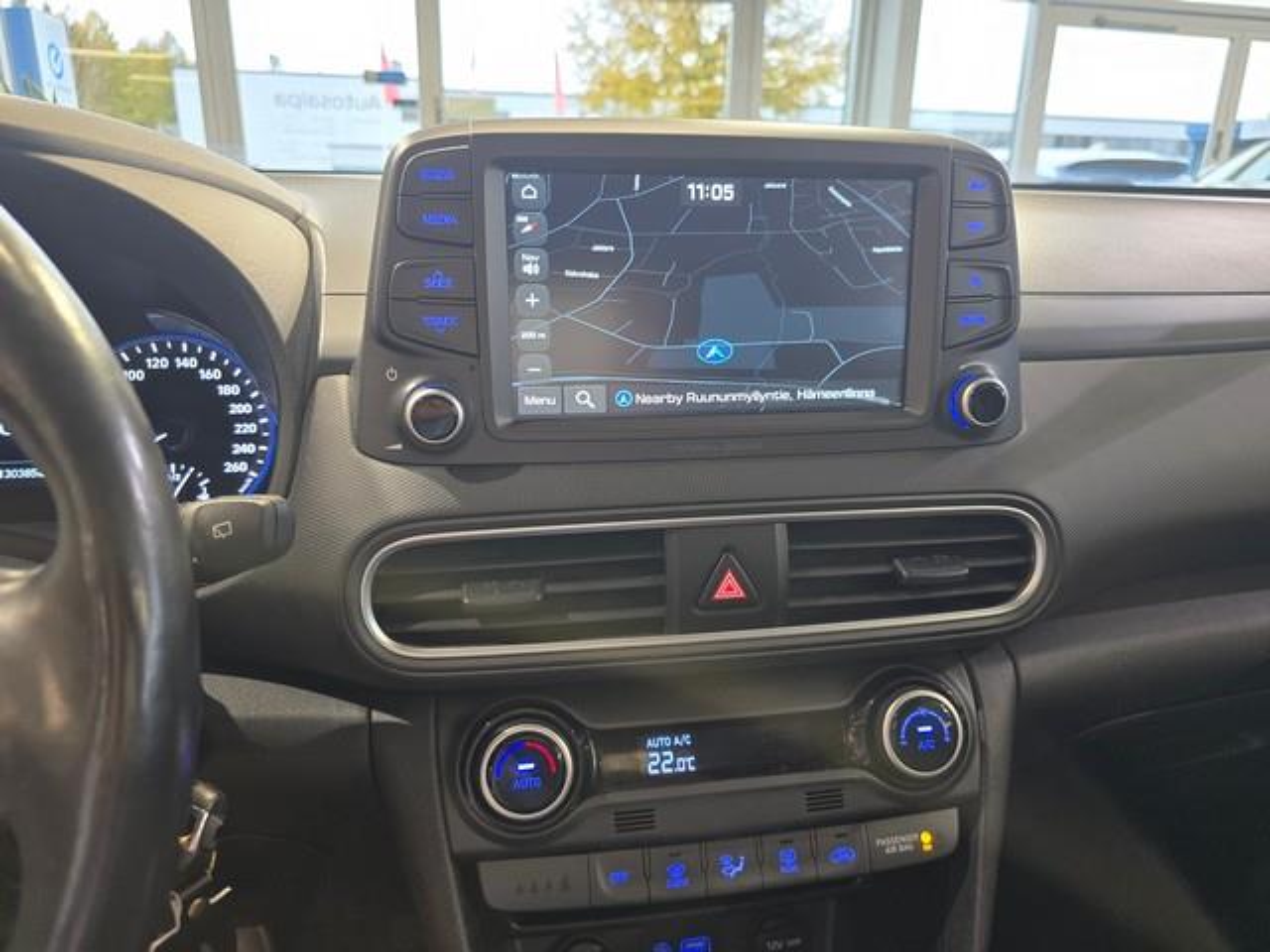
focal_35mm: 23
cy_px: 476
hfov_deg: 73.9
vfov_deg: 58.9
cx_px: 635
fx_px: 844
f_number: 1.7
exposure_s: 1/100
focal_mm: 6.3
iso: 400
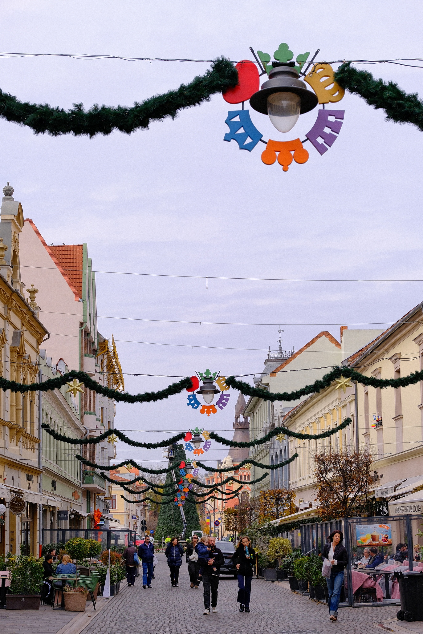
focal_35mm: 75
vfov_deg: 27.0
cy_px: 317
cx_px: 212
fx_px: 1322
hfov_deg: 18.2
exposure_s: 1/340
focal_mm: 50
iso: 320
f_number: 6.4
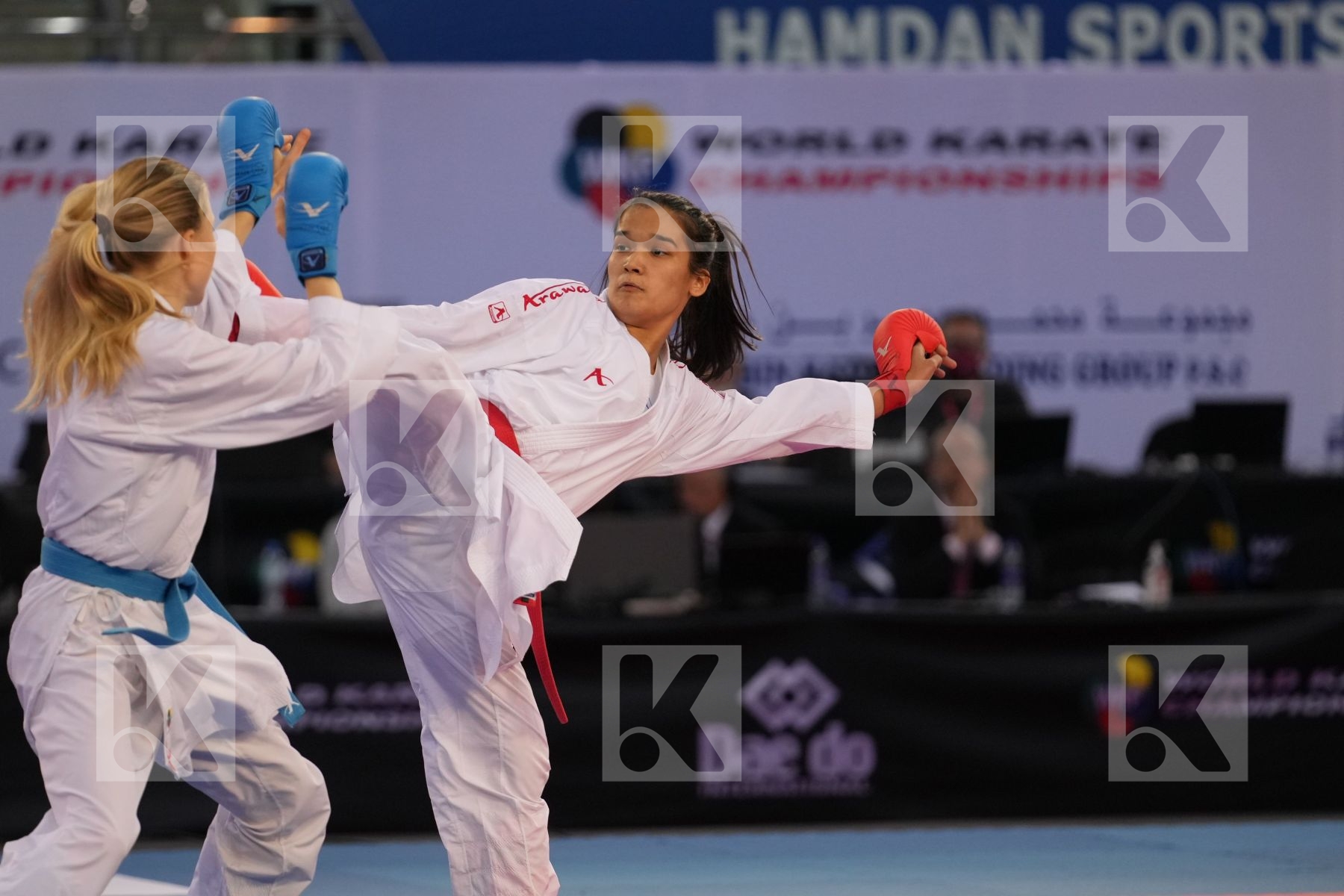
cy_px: 448
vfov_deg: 4.6
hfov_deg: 6.9
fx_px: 11199
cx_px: 672
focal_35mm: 300
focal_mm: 200
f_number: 2.8
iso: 1600
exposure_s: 1/1000
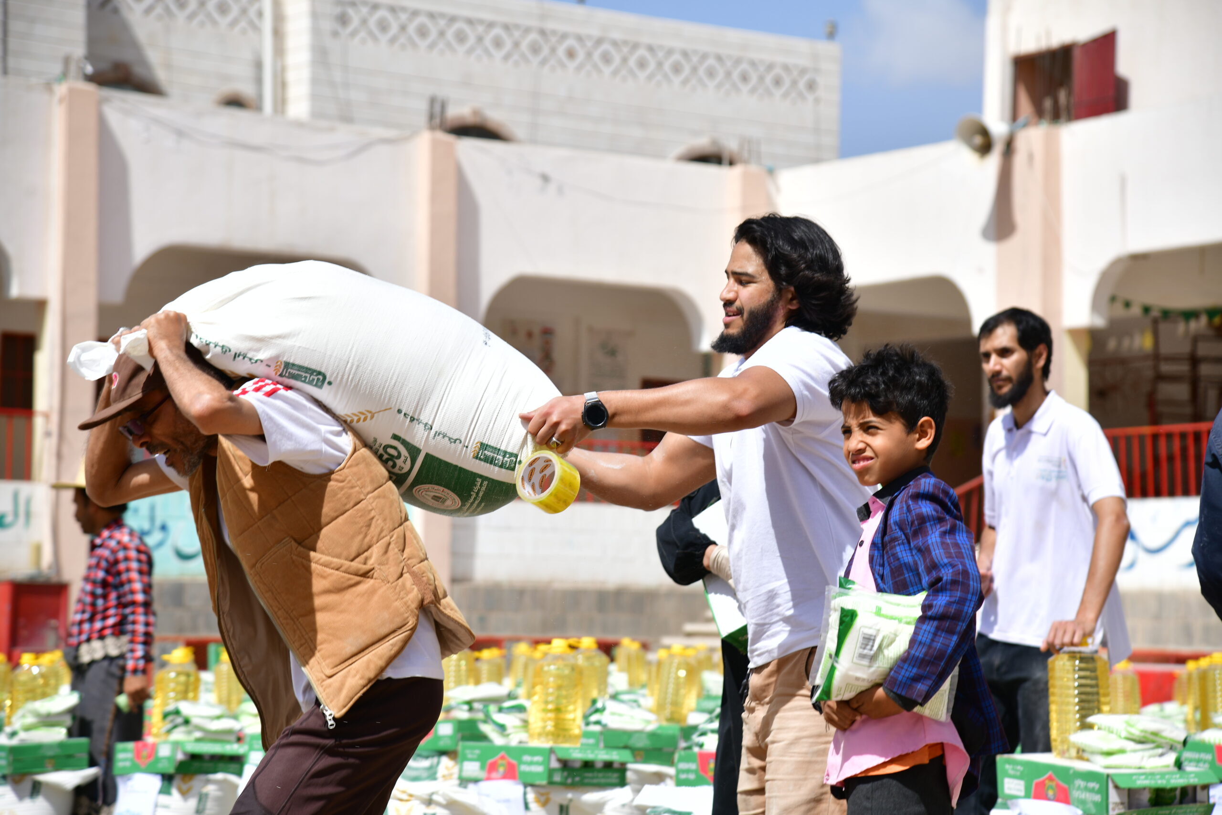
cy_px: 408
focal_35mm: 100
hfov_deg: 20.4
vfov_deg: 13.7
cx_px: 611
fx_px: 3394
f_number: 5
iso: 64
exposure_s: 1/500
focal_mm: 100
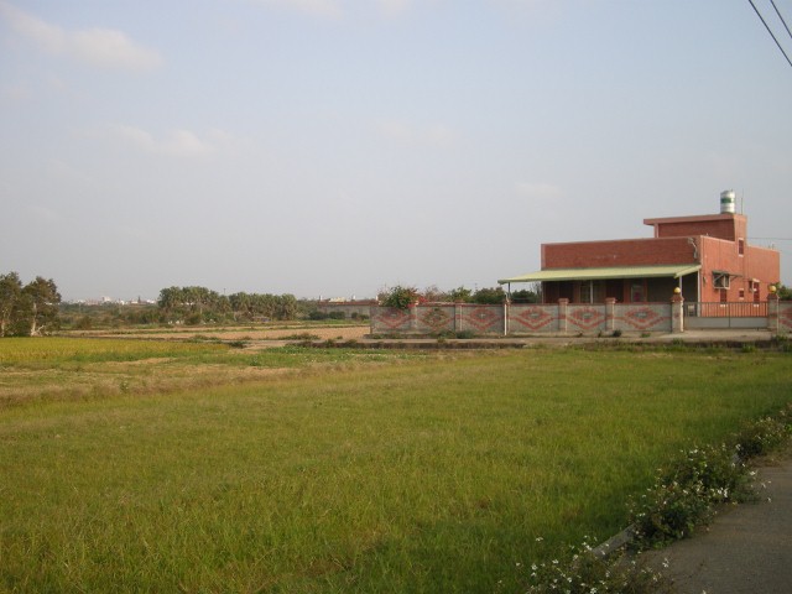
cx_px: 396
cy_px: 297
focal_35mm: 37
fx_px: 847
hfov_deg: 50.1
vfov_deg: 38.7
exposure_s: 1/475
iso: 64
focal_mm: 7.9
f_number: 2.8
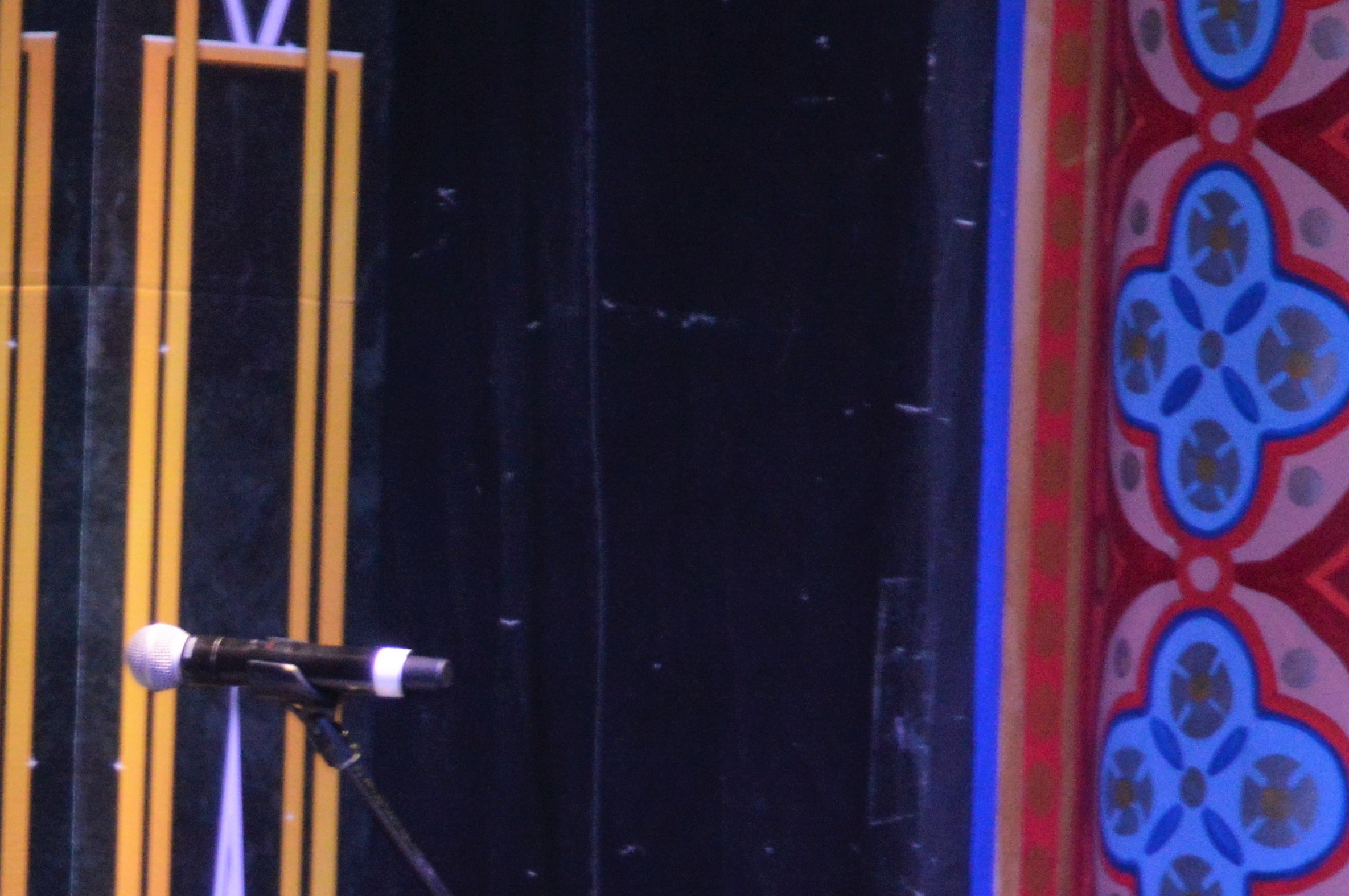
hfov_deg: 4.2
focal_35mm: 496
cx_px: 306
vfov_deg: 2.8
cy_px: 607
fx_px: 18567
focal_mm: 200
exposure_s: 1/60
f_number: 5.6
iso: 2000
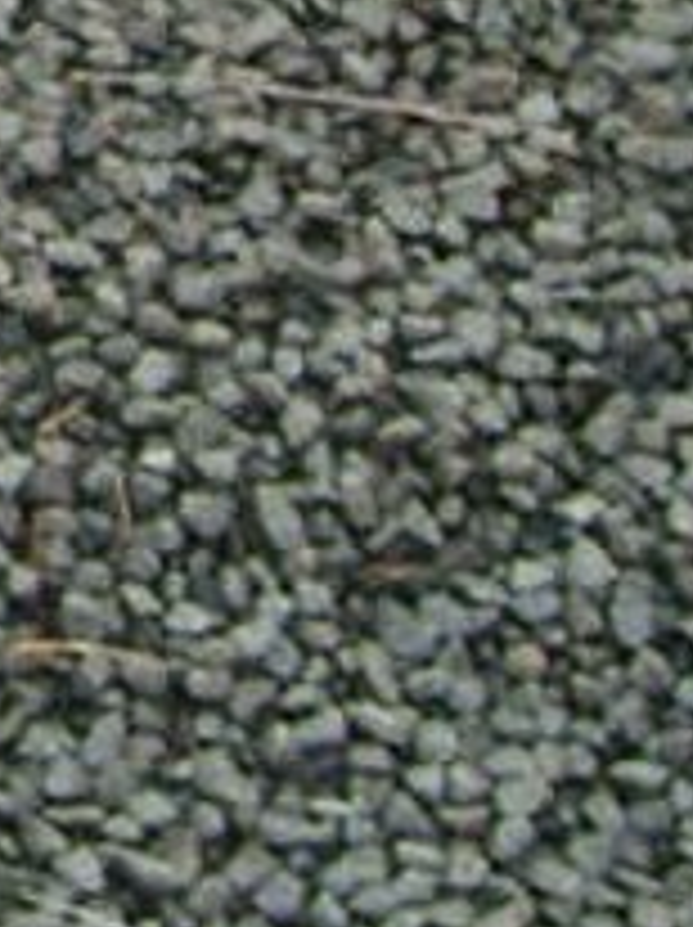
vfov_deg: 7.4
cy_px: -1215
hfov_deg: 5.6
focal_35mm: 251
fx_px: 6714
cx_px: -1287
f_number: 3
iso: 50
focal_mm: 7.2
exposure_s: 1/350
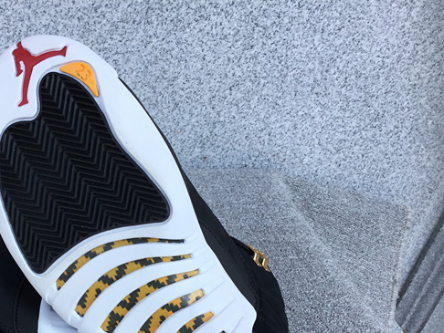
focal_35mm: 51
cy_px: 270
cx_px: 99
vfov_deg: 28.0
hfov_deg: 36.4
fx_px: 654
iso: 25
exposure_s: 1/418
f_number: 2.4
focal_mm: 3.3
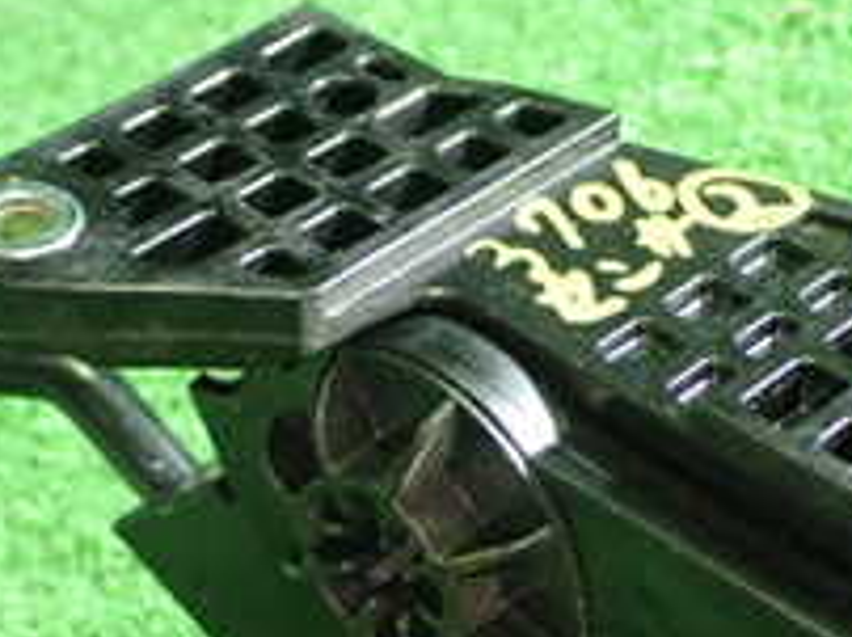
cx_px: 561
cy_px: 591
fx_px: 2999
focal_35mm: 122
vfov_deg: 12.0
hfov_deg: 16.1
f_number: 2.8
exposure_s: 1/40
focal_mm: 7.31
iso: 800
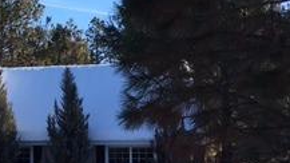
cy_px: 115
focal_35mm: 93
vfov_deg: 13.0
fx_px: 715
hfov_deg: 21.3
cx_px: -61
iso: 25
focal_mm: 4.15
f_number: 2.2
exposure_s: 1/962
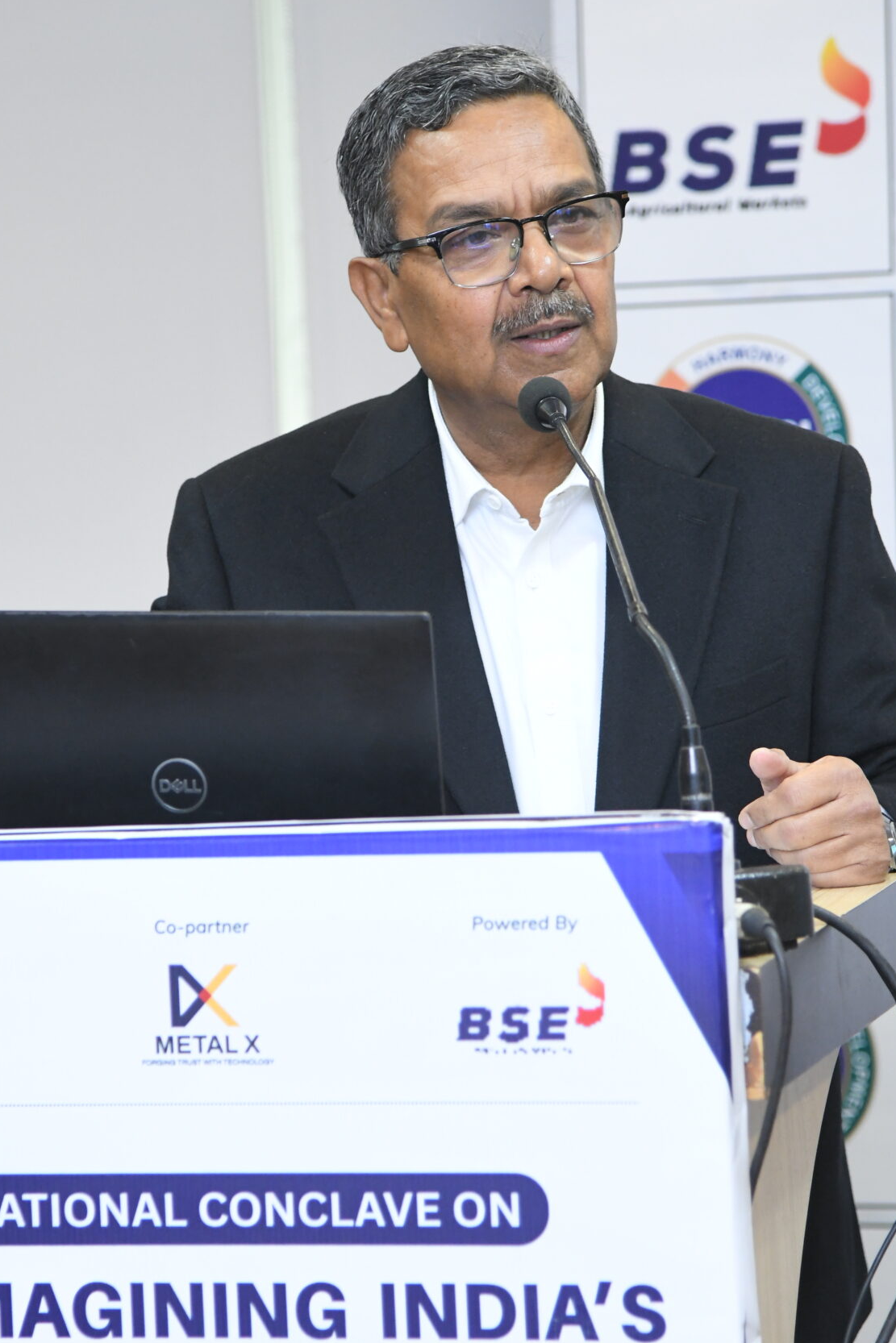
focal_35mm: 169
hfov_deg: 8.1
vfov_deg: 12.2
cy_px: 733
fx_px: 6308
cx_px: 369
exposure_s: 1/100
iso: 2500
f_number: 4
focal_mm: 110
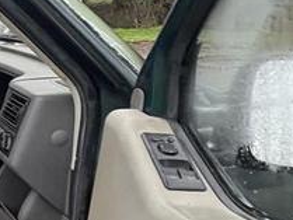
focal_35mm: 60
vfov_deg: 24.4
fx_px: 508
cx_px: -160
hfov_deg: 24.2
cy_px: 140
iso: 250
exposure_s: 1/60
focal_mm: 2.22
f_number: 2.2
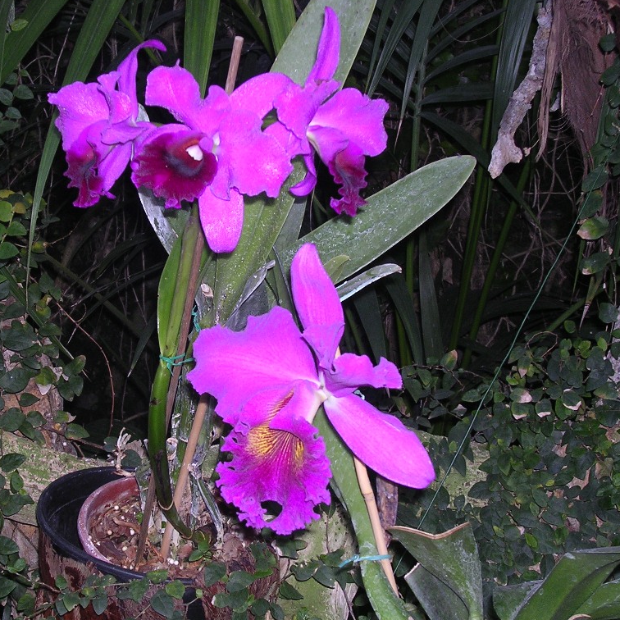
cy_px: 306
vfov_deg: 25.7
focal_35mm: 67
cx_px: 228
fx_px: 1358
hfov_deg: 25.6
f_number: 3.3
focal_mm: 8.5
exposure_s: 1/60.1
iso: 140
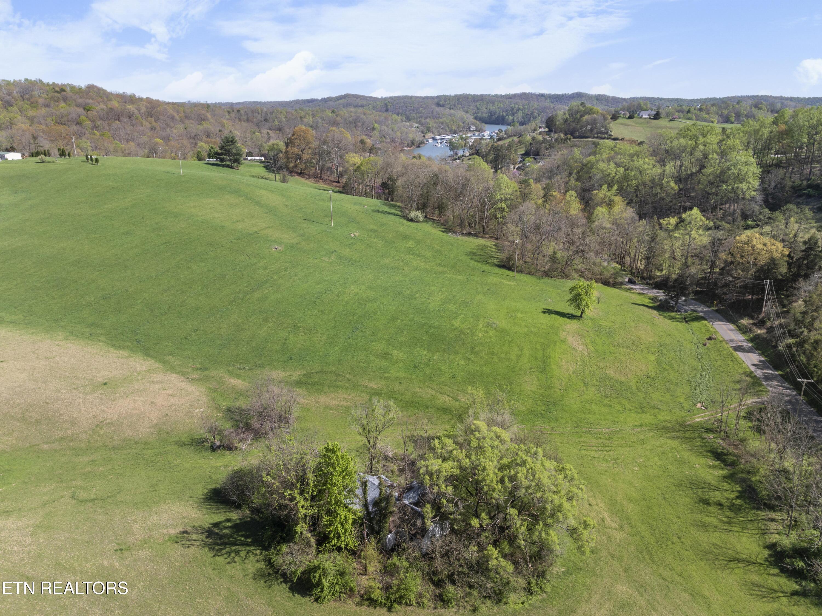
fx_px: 570
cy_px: 308
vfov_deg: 56.8
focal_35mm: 24
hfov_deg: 71.6
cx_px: 411
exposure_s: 1/240
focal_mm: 12.29
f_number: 2.8
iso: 110
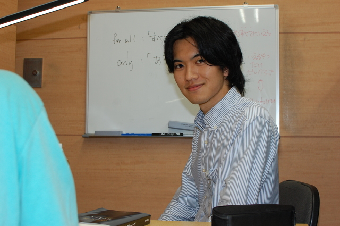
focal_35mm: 52
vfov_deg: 25.7
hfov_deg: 37.9
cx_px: 170
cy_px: 113
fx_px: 495
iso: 400
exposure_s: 1/60
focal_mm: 35
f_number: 4
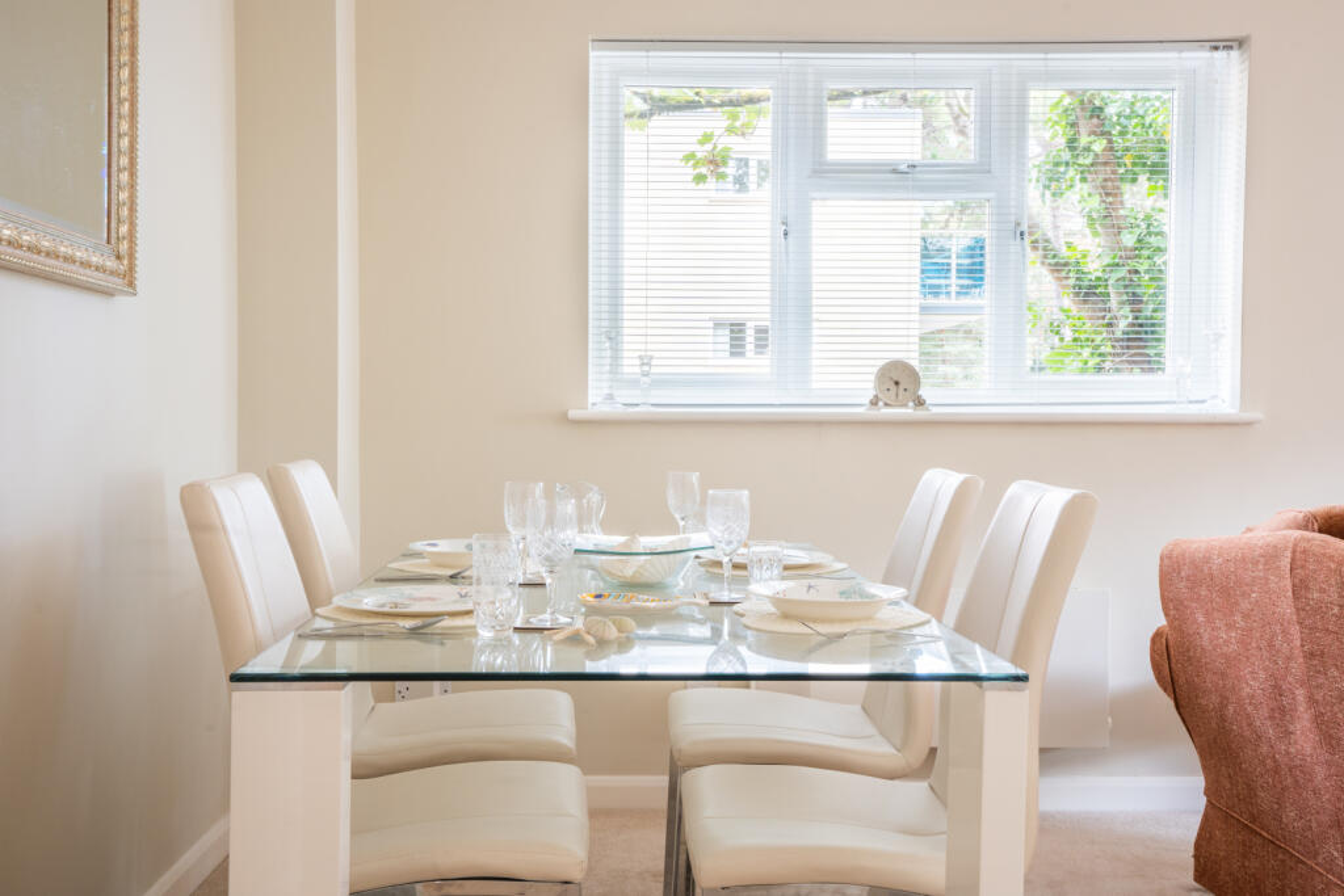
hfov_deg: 54.4
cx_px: 672
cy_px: 448
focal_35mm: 35
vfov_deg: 37.9
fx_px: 1307
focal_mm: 35
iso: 400
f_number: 11
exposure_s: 1/20
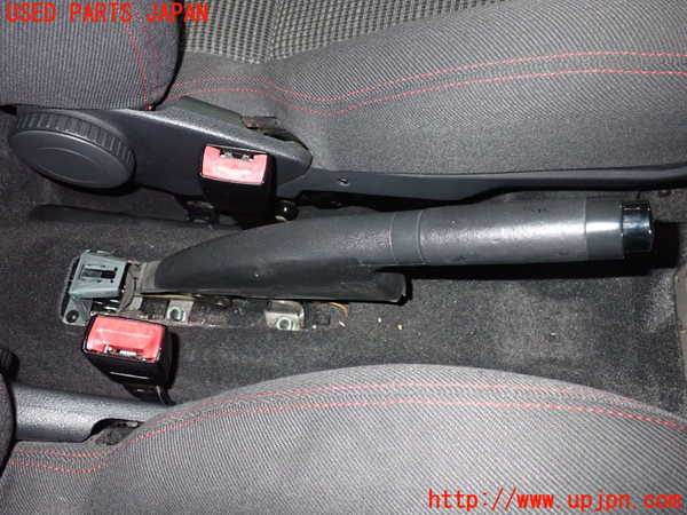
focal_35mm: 30
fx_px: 595
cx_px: 344
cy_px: 258
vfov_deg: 46.8
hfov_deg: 60.0
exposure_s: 1/30
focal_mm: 5.4
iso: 800
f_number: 6.3
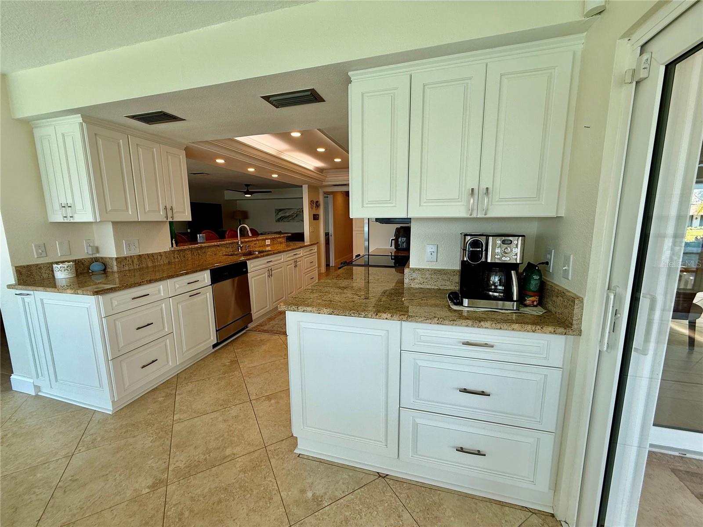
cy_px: 264
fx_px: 284
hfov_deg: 102.1
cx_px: 352
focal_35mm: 14
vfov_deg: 85.7
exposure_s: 1/120
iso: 64
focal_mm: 2.22
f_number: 2.2
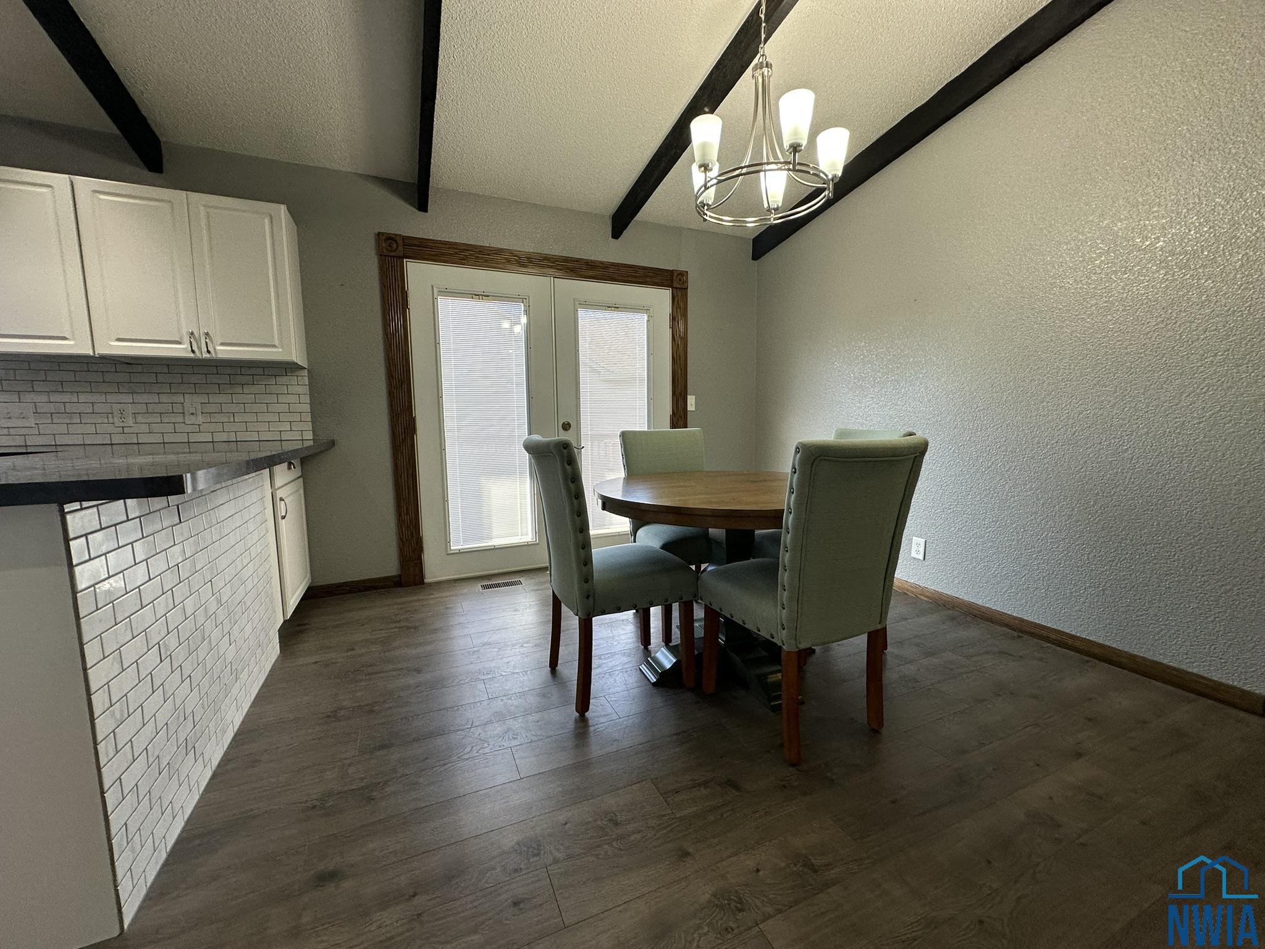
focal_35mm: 14
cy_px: 474
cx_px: 632
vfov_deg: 85.7
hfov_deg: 102.1
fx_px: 512
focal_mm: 2.22
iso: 100
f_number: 2.2
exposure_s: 1/120
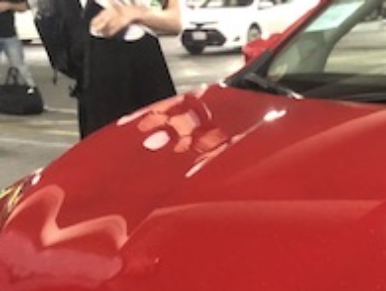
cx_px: 428
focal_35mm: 86
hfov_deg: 21.5
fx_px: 961
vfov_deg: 15.8
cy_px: 437
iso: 100
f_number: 1.8
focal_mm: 3.99
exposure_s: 1/4
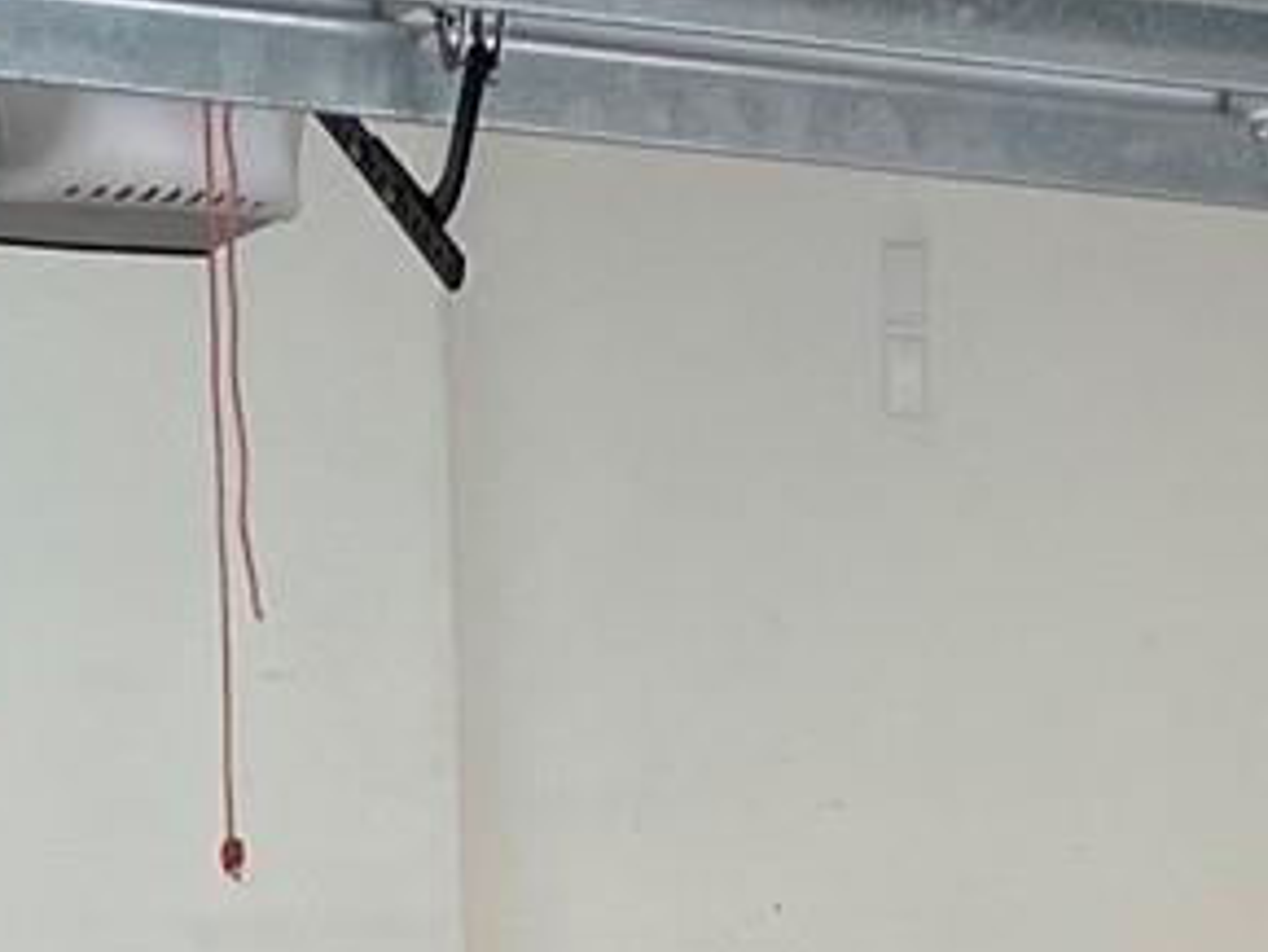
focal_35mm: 144
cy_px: 1851
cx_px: 1272
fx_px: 5277
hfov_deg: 13.5
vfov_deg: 9.7
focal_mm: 4.25
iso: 125
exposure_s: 1/117
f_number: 1.8
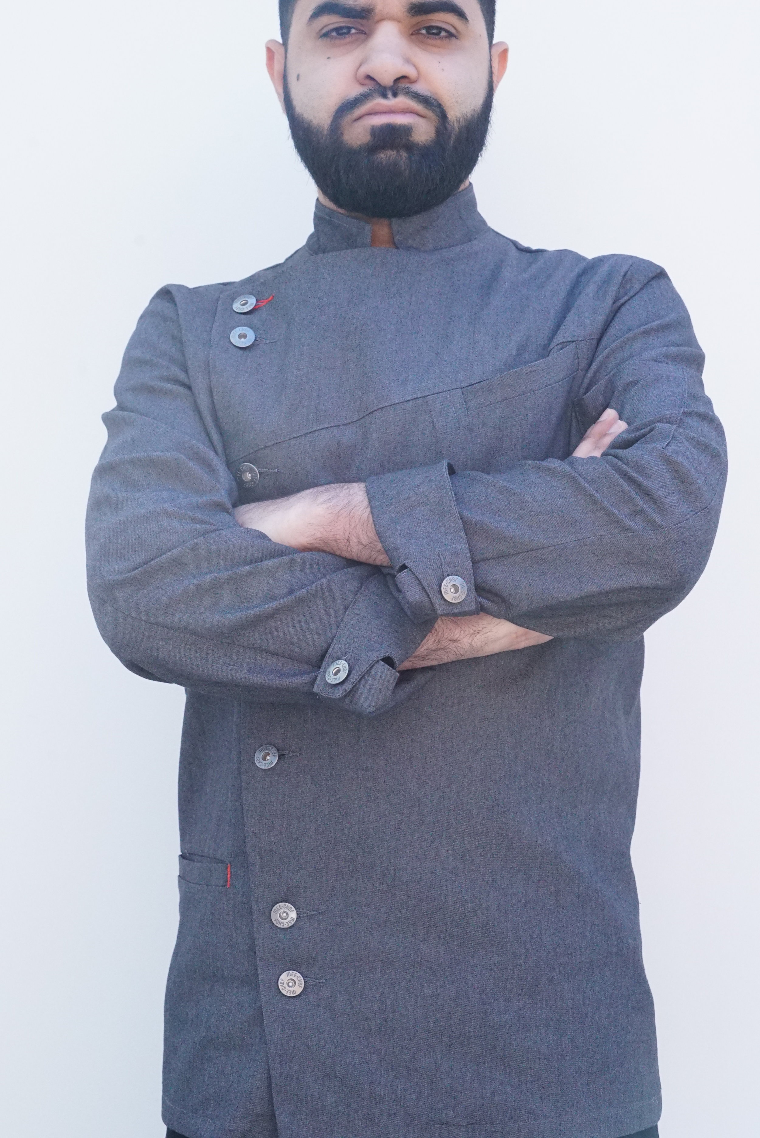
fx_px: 2909
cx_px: 380
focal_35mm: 92
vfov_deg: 22.1
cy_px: 569
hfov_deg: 14.9
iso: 8000
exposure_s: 1/1000
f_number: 9
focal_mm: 92
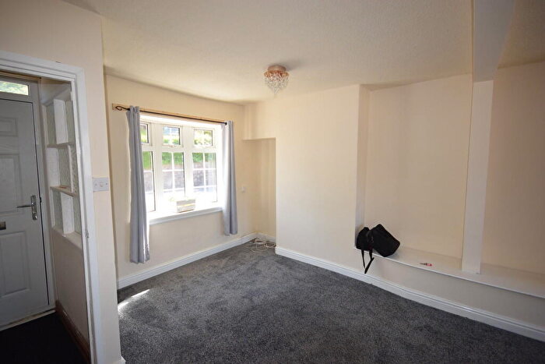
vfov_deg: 72.1
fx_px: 250
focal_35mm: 16
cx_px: 272
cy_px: 182
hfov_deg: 95.0
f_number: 5.6
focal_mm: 11
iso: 500
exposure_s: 1/125
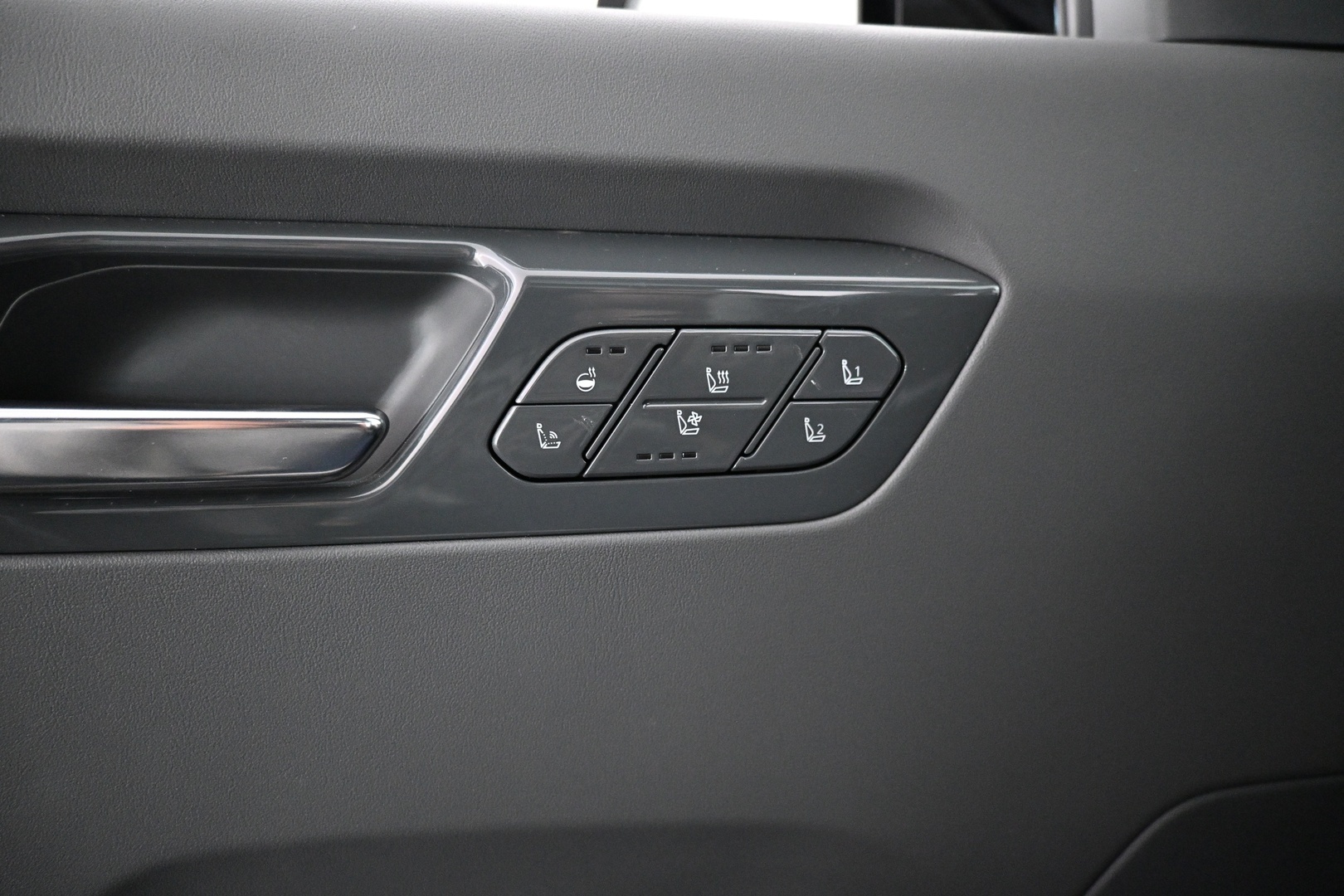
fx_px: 896
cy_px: 448
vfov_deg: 53.1
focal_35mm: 24
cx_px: 672
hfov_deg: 73.7
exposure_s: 1/30
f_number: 3.5
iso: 4000
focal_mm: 16
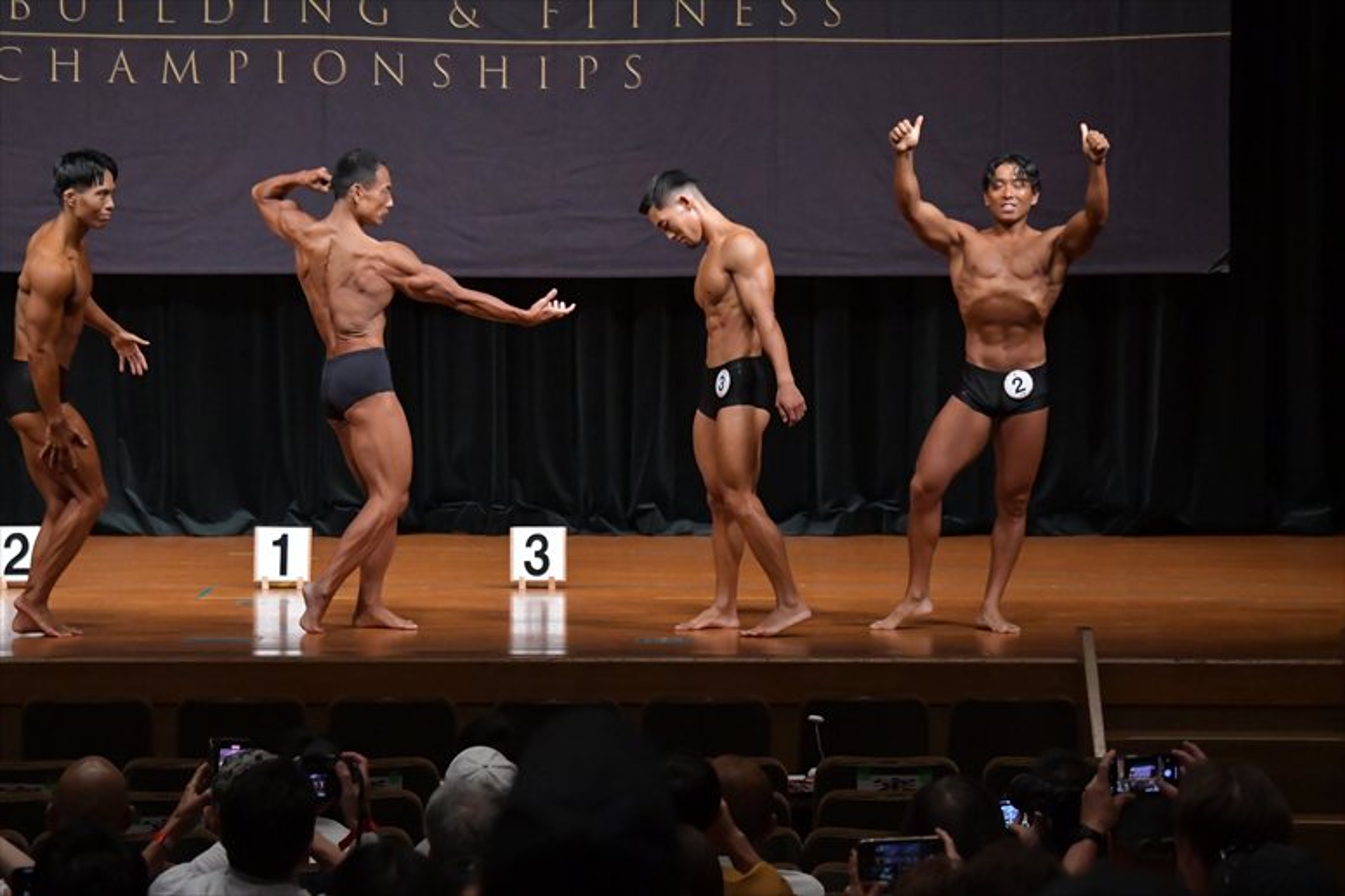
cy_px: 448
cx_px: 672
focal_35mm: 157
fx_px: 5863
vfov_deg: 8.7
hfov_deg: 13.1
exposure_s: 1/400
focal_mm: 105
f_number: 5.6
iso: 5000
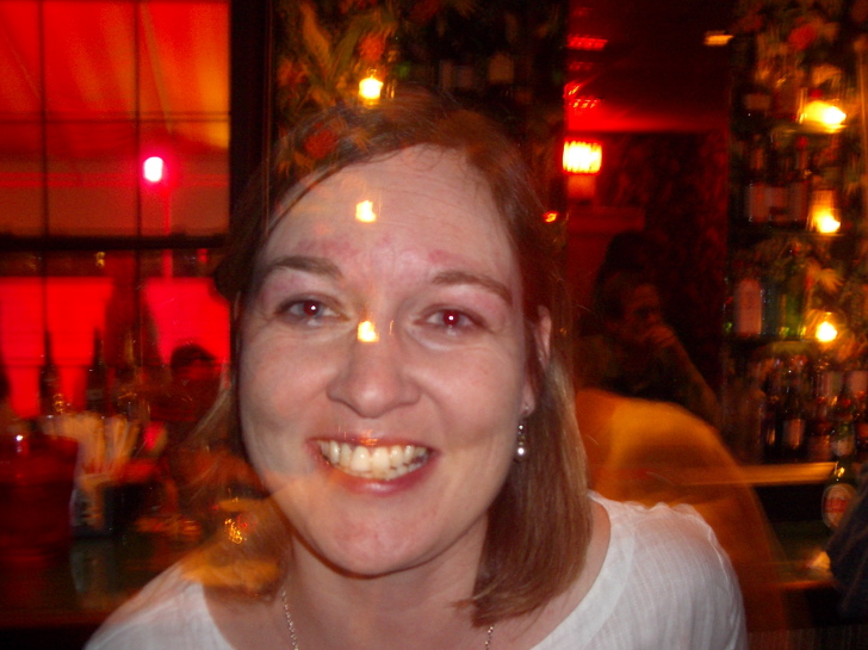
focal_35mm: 41
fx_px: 1027
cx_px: 491
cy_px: 379
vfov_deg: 35.0
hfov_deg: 45.7
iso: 100
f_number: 2.6
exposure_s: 2
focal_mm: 5.8
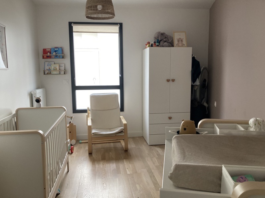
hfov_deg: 63.4
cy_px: 99
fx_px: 214
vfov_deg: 49.7
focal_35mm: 28
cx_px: 132
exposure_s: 1/66
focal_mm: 3.99
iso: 80
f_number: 1.8
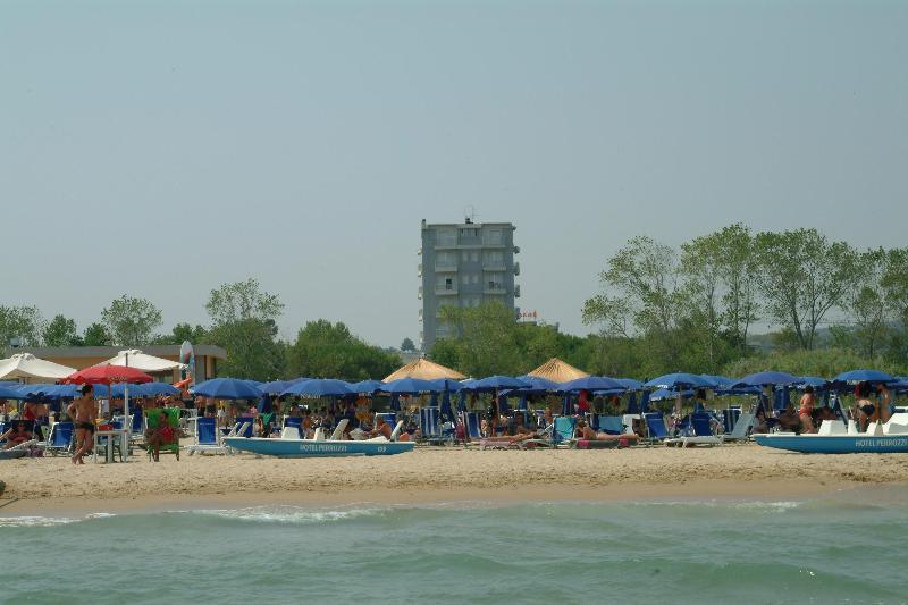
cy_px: 302
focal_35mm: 80
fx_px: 2005
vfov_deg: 17.2
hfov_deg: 25.5
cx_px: 454
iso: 100
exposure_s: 1/125
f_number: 13
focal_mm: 53
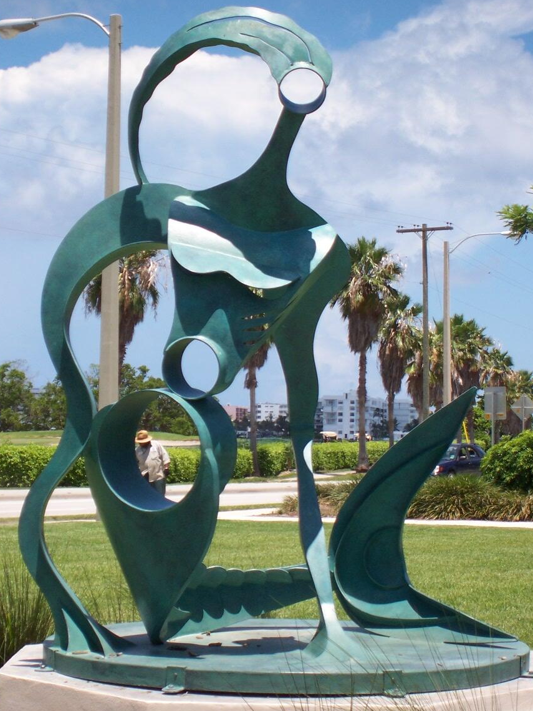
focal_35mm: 139
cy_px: 349
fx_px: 2854
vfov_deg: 14.2
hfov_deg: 10.7
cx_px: 262
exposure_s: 1/500
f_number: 4.8
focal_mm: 22
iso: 80
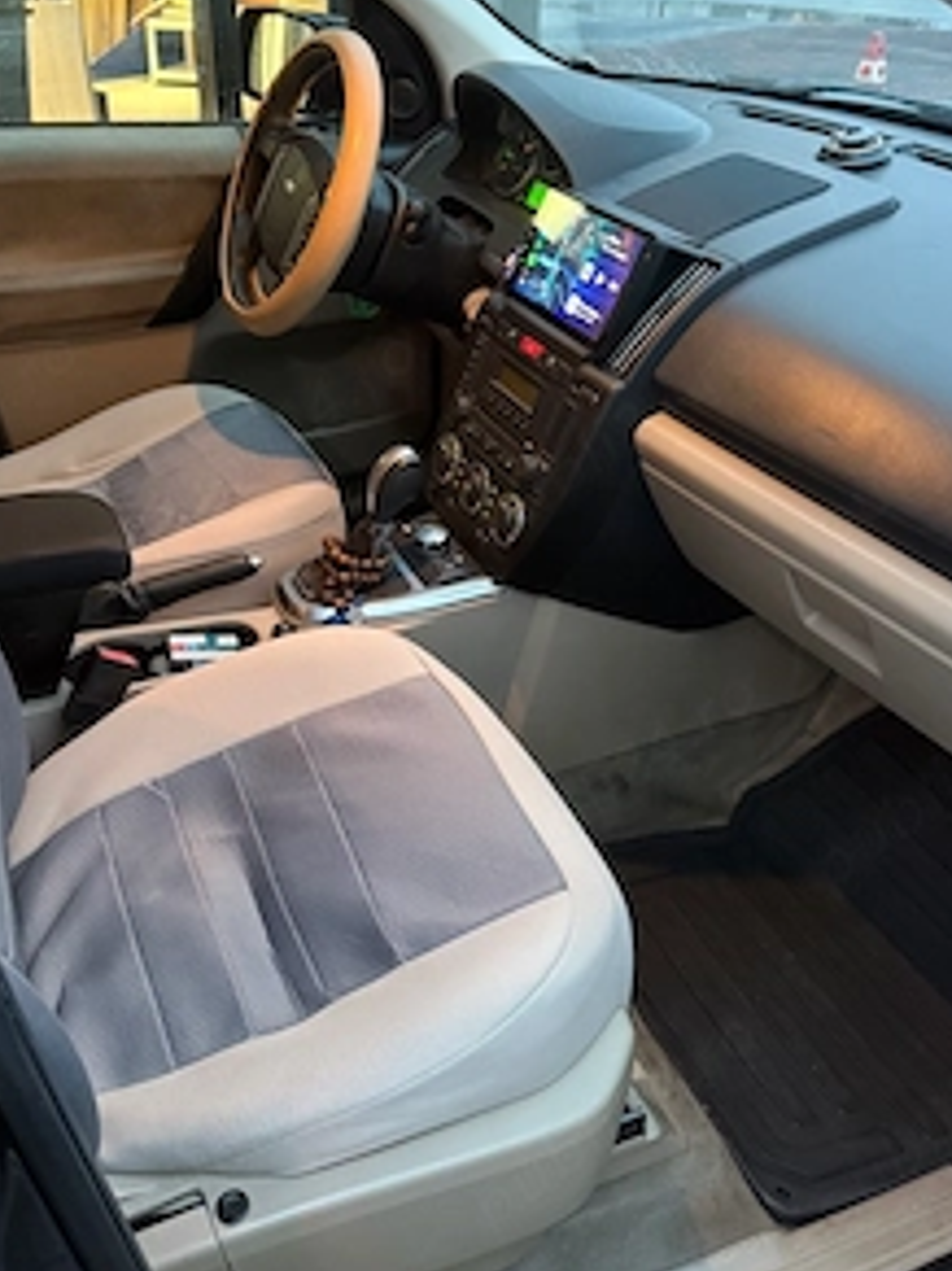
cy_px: 494
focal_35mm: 33
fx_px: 1211
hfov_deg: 42.6
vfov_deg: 54.9
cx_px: 362
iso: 800
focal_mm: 6.76
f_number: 1.78
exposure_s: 1/33
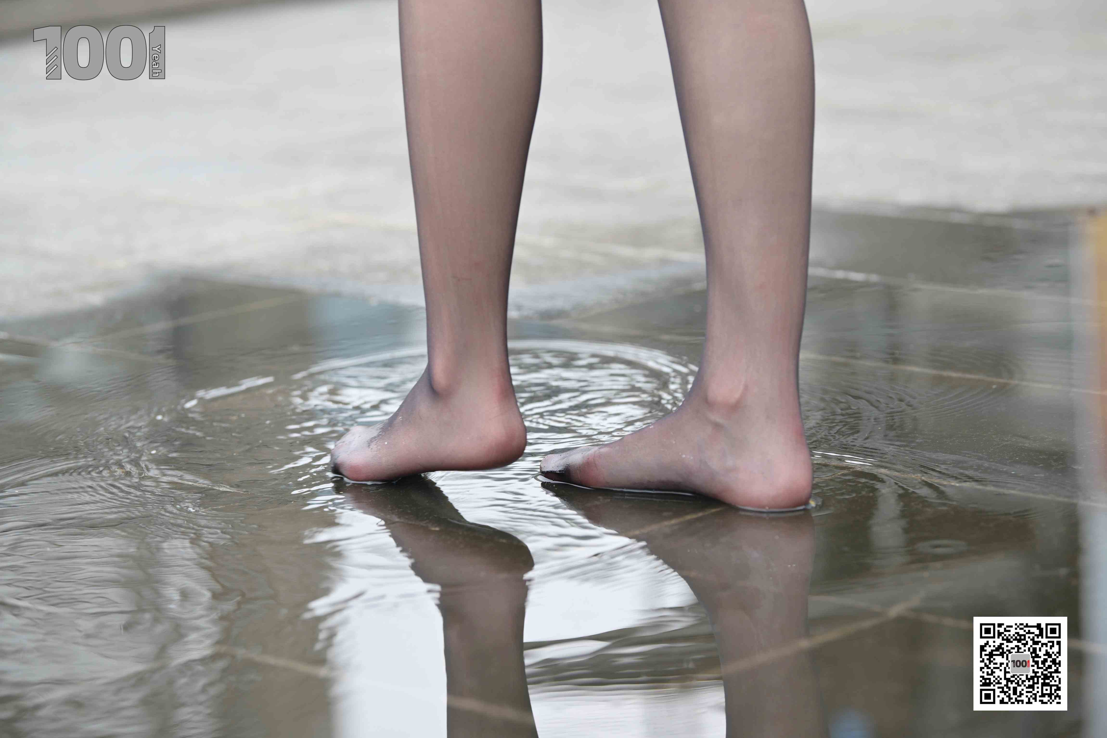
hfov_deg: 15.8
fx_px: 3997
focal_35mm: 130
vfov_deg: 10.5
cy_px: 369
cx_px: 554
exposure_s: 1/320
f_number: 4
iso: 200
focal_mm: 130
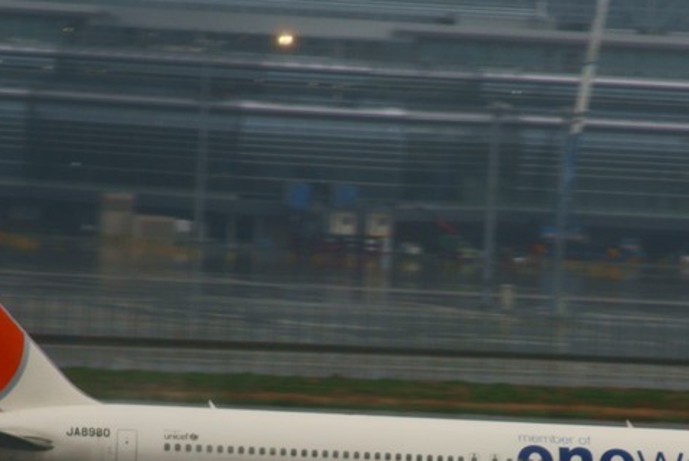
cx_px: 487
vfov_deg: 2.7
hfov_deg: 4.0
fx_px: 9849
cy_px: 417
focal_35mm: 514
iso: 100
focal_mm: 160
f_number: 6.3
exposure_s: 1/60
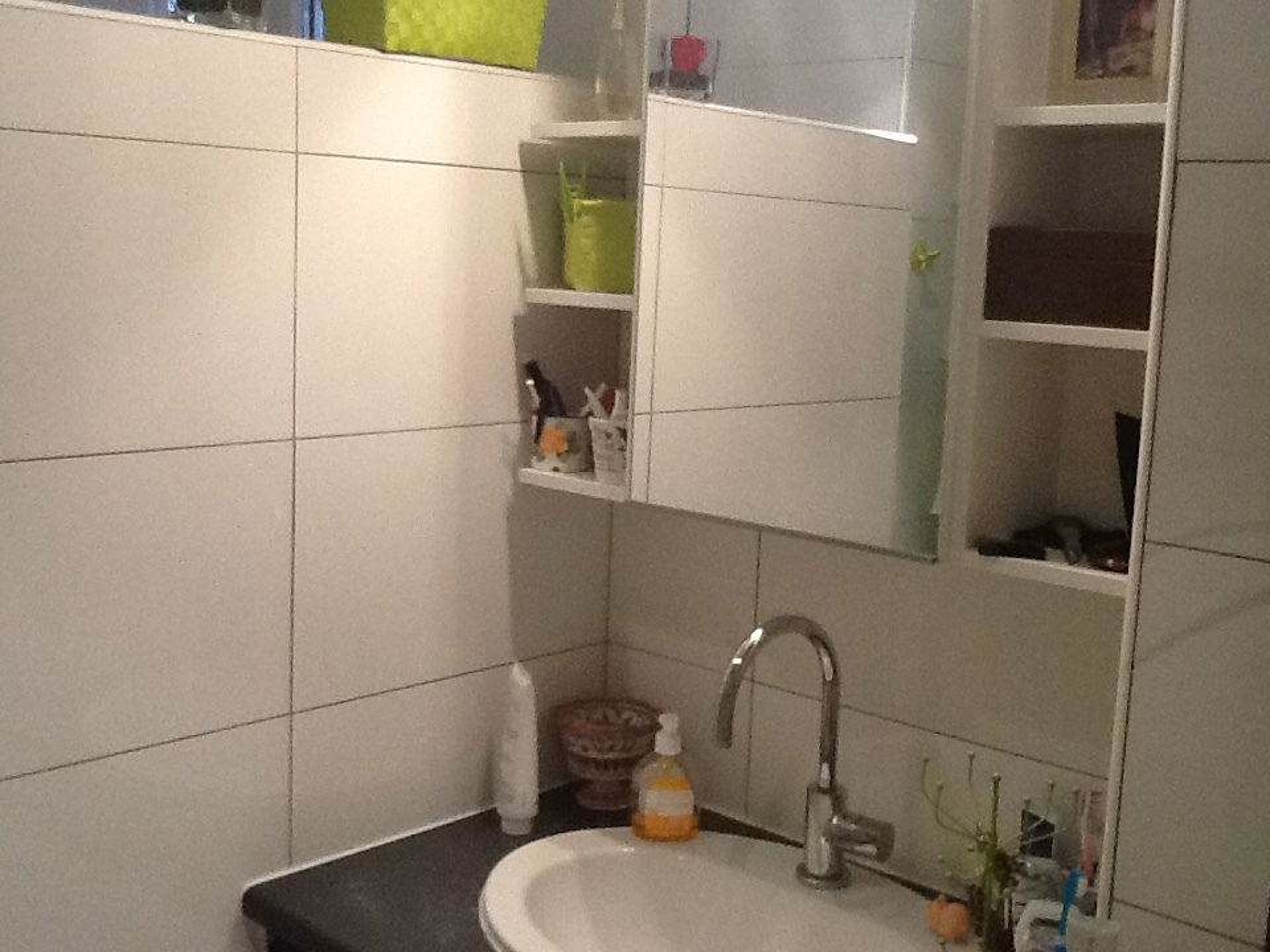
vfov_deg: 32.9
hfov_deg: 42.9
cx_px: 635
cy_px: 476
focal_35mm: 44
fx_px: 1614
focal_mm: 2.03
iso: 160
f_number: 2.4
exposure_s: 1/30
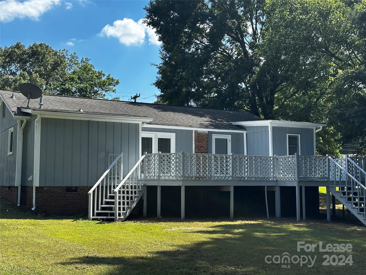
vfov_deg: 30.3
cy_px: 138
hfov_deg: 39.7
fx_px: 508
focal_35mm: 48
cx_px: 183
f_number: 1.78
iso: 64
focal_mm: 6.86
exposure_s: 1/1453
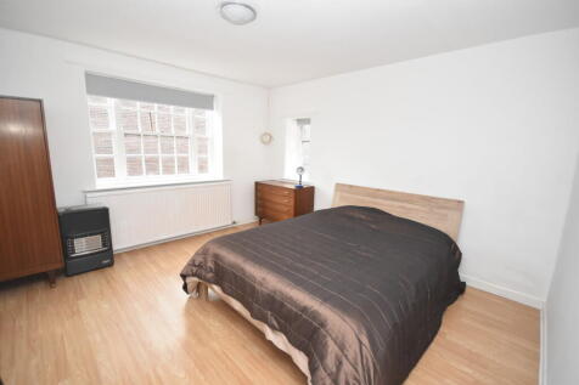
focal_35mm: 15
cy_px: 192
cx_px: 290
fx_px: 241
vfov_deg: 77.3
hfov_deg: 100.4
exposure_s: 1/100
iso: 1600
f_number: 4
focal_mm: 10
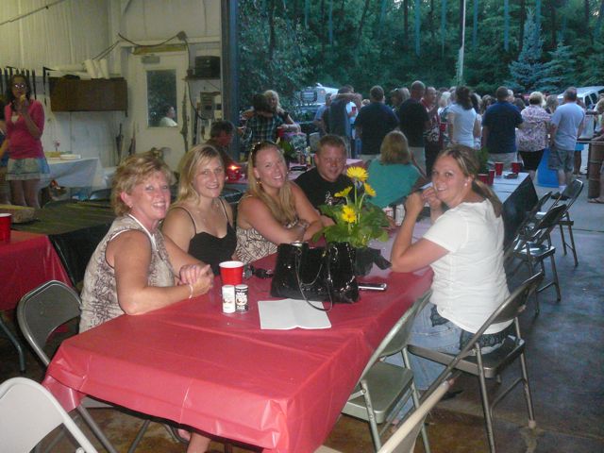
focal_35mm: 35
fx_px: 611
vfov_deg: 40.7
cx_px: 302
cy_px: 226
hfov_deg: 52.6
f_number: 2.8
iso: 400
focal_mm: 5.2
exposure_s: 1/30
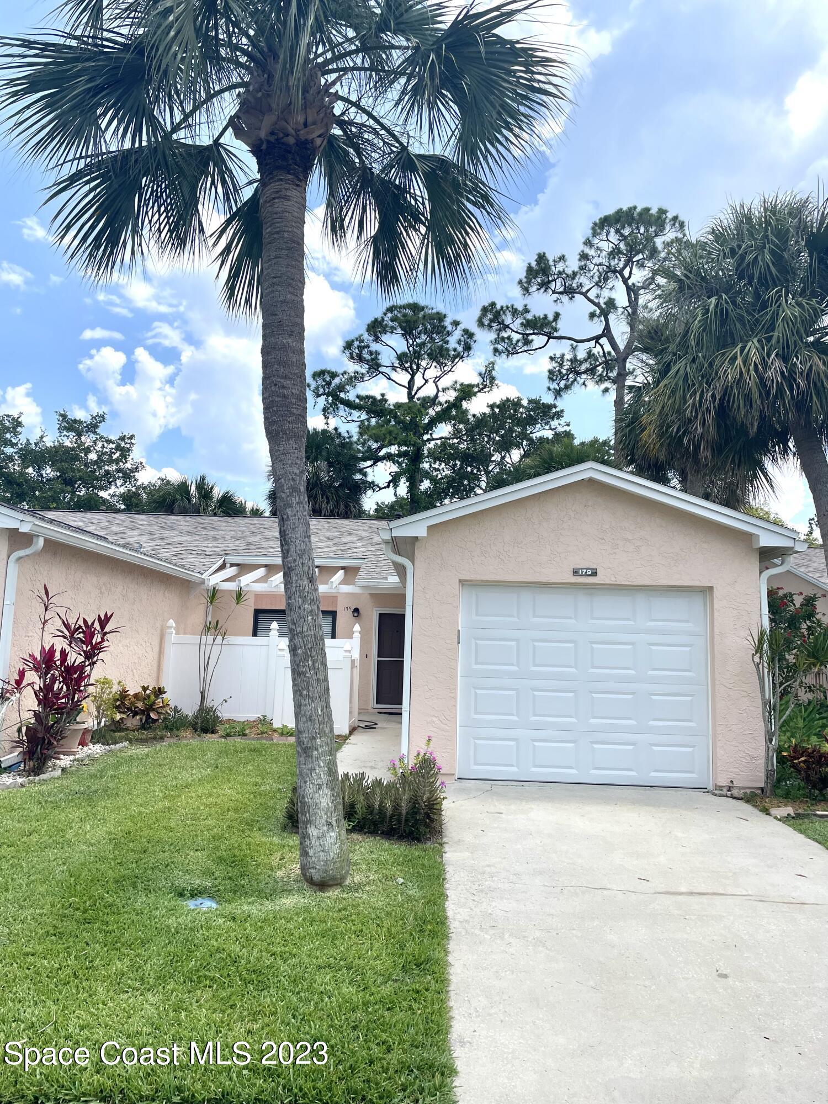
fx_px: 829
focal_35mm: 26
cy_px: 552
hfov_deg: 53.1
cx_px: 414
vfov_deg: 67.3
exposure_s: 1/3610
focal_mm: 4.2
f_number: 1.6
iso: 32
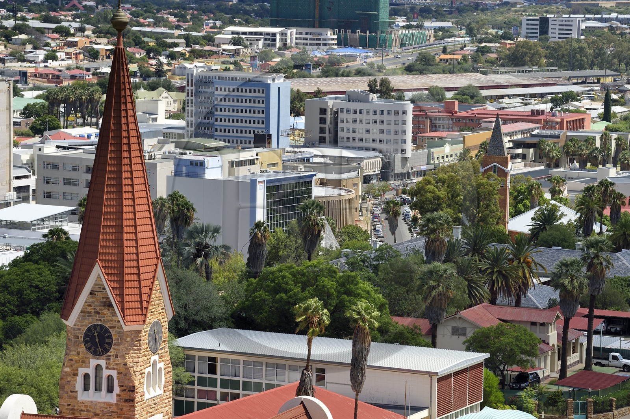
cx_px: 315
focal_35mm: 140
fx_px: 2448
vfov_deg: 9.8
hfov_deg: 14.7
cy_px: 210
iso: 200
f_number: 11
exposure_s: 1/320
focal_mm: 140
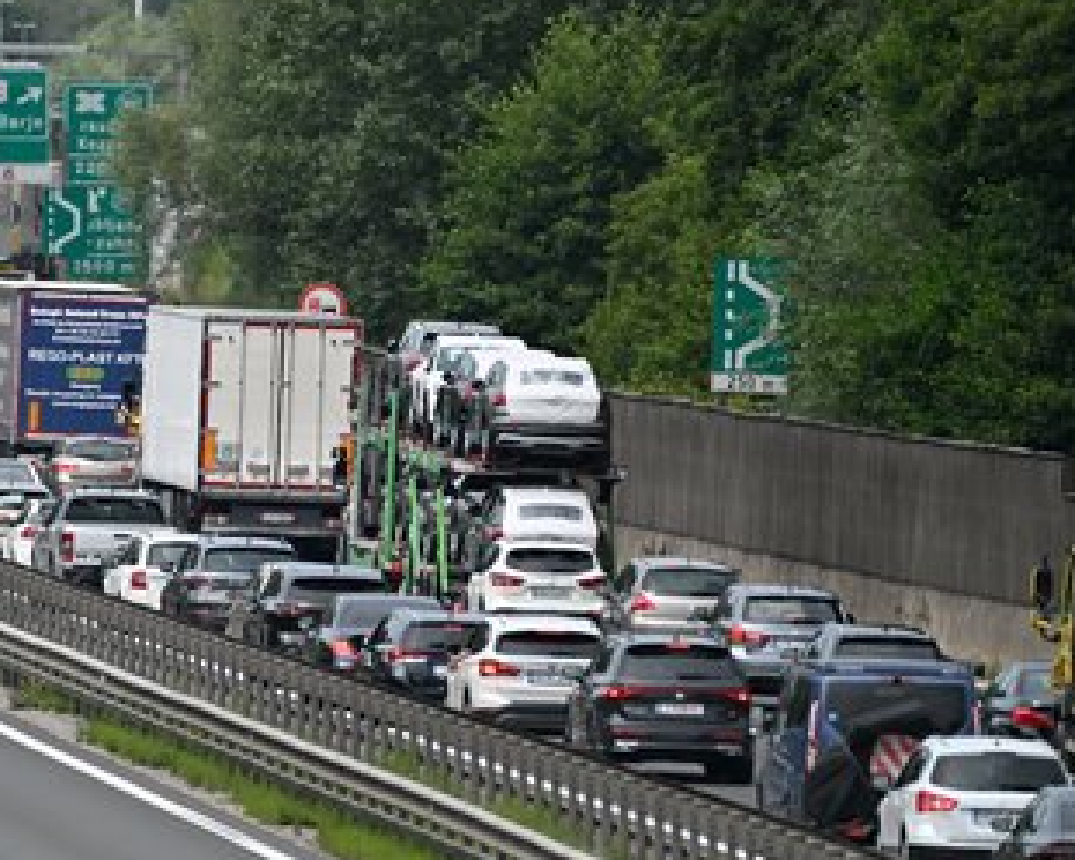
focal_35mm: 756
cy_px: 362
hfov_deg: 2.6
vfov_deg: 2.0
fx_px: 24053
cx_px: 222
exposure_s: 1/3200
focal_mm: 500
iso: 400
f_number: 5.6
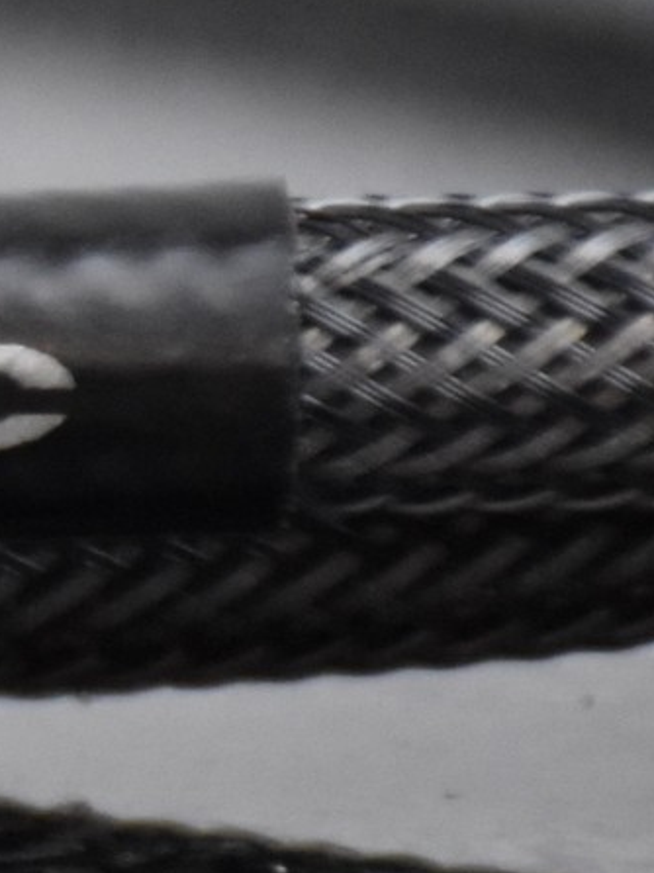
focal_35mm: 870
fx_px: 21937
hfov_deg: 1.7
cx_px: -1672
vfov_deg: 2.3
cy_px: 319
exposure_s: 1/60
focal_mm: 112
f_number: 5.6
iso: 2000
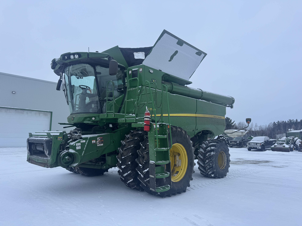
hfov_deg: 71.6
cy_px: 113
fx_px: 209
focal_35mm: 24
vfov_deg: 56.8
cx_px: 151
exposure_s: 1/756
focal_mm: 6.76
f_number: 1.78
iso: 80
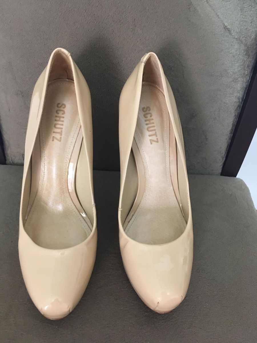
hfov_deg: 48.2
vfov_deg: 61.7
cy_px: 172
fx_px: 287
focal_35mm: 29
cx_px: 128
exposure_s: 1/17
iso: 200
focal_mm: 4.15
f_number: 2.2
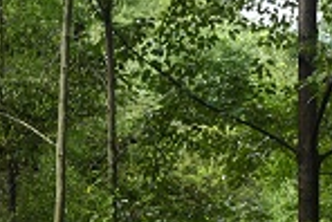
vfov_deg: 8.3
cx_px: -52
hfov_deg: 12.4
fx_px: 1495
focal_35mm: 162
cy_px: 327
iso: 100
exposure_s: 1/30
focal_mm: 27
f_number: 5.6
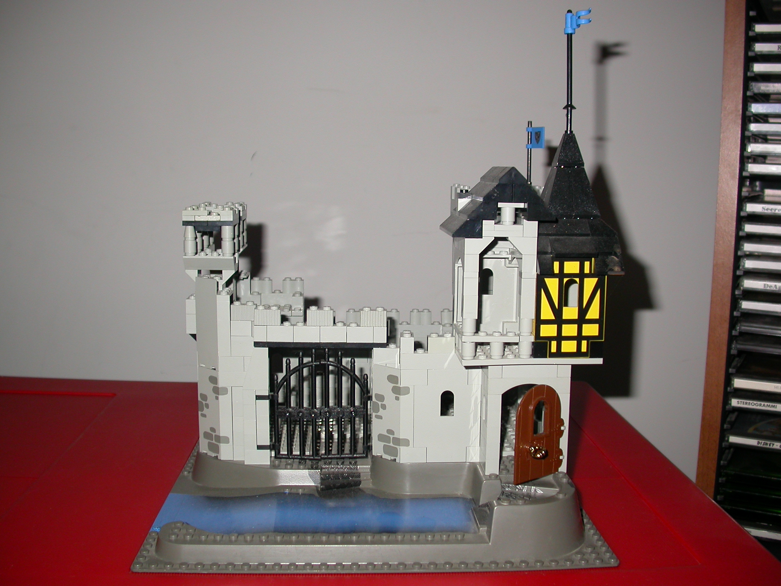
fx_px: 857
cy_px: 293
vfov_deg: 37.7
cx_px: 390
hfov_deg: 49.0
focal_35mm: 38
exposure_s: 1/60
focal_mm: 8
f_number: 2.6
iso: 100
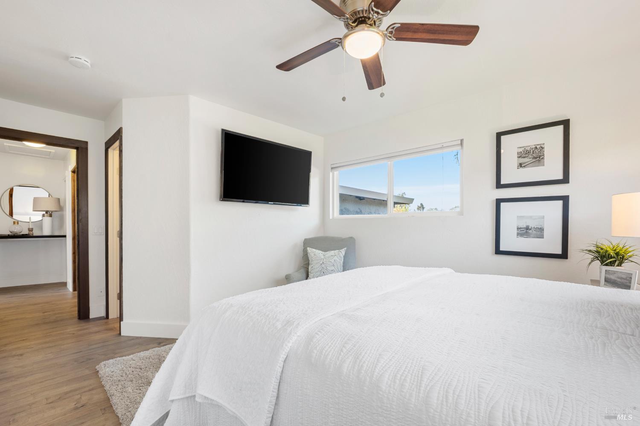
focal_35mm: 15
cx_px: 320
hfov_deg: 100.4
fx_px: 267
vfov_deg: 77.3
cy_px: 213
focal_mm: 10
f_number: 8
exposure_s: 1/2.5
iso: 250
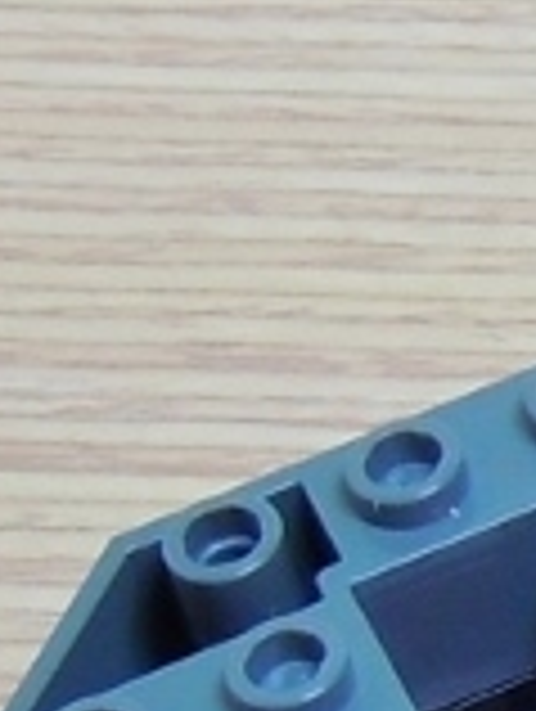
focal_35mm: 162
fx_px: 3336
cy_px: 536
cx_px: 1243
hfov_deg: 8.5
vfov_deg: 12.1
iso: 100
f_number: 3.5
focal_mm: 5.4
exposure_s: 1/13
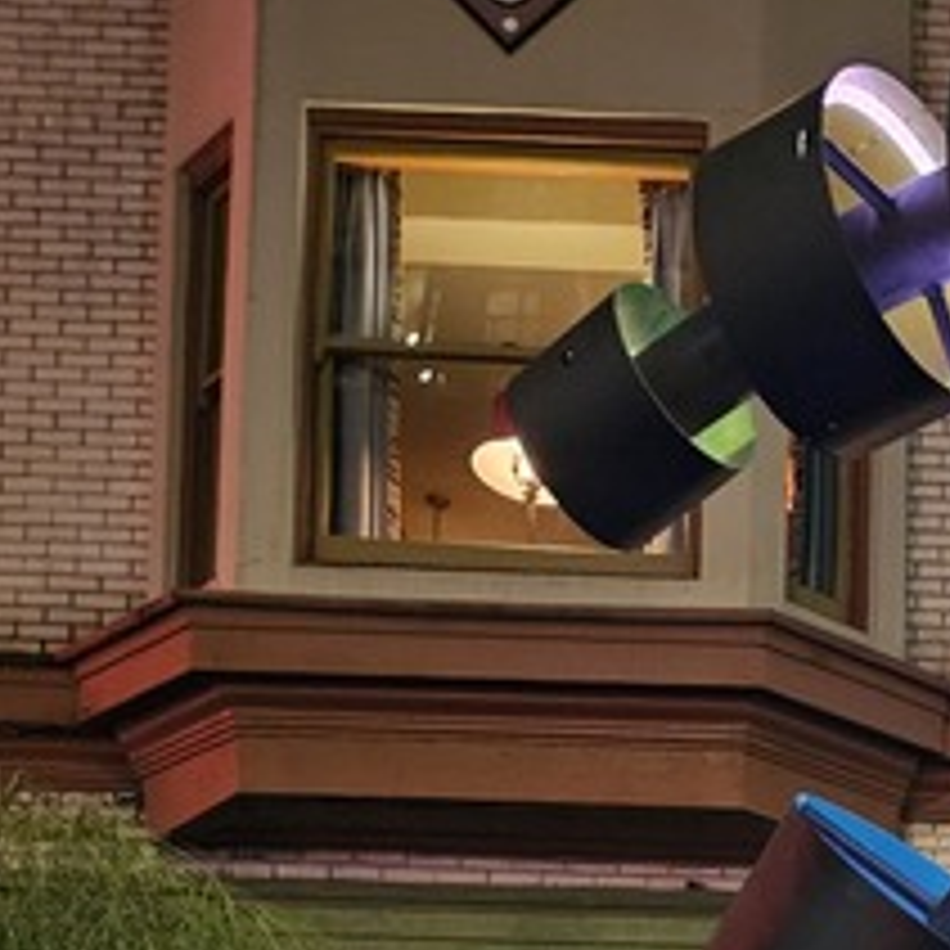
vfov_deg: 19.8
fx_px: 2236
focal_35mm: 72
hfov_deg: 21.8
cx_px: 1207
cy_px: 1533
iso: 1000
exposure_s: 1/24
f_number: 1.8
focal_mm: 5.4
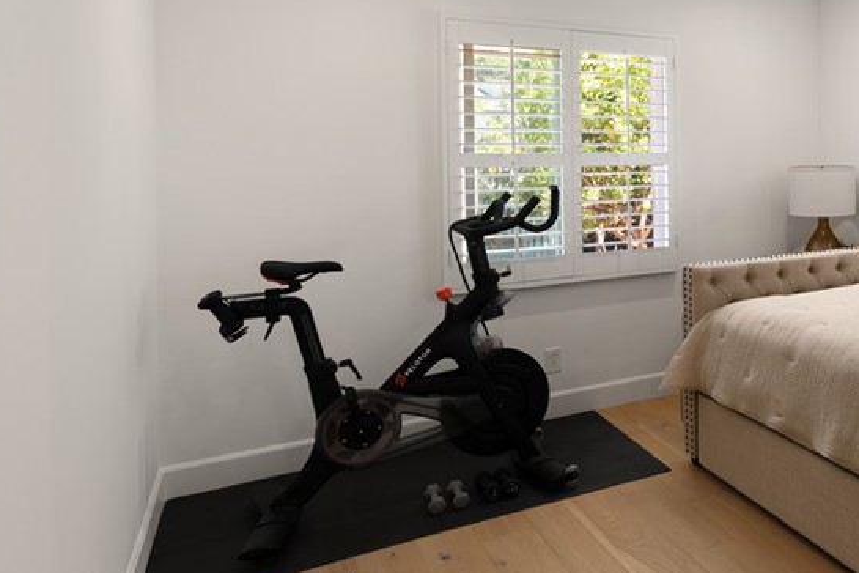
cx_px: 760
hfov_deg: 54.6
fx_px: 716
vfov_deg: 42.6
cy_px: 165
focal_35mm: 30
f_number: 9
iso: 640
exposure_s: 1/30
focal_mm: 16
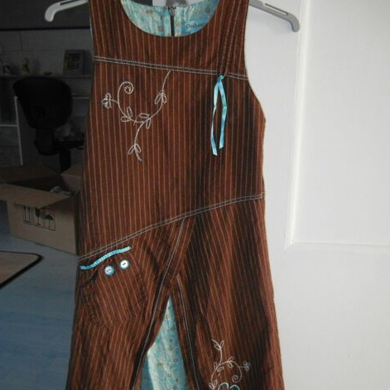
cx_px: 195
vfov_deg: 45.9
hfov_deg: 46.0
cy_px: 226
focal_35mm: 36
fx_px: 459
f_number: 3.5
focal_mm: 5.4
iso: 800
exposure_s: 1/30
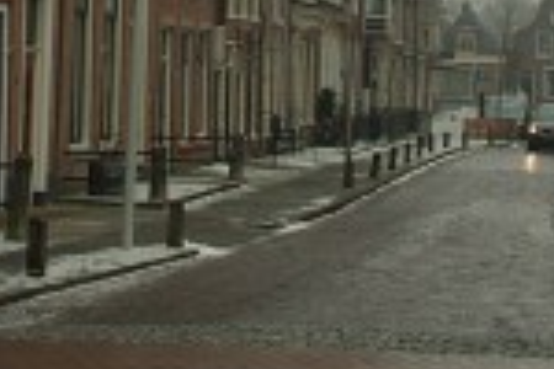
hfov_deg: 16.3
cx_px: 310
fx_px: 1939
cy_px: -9
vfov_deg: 10.8
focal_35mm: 126
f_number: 5.6
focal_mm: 28
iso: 200
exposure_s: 1/125
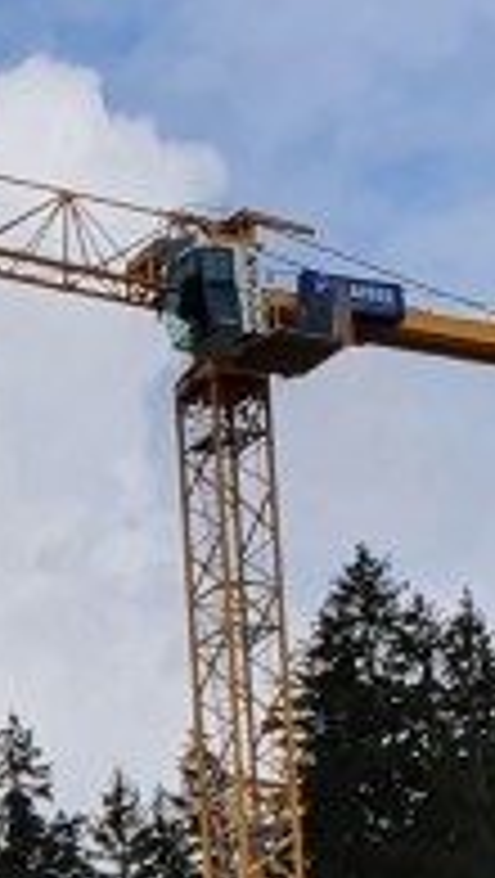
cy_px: 1432
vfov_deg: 13.4
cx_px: -896
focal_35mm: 149
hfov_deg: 7.4
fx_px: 3469
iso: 50
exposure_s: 1/3136
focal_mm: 4.32
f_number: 2.4
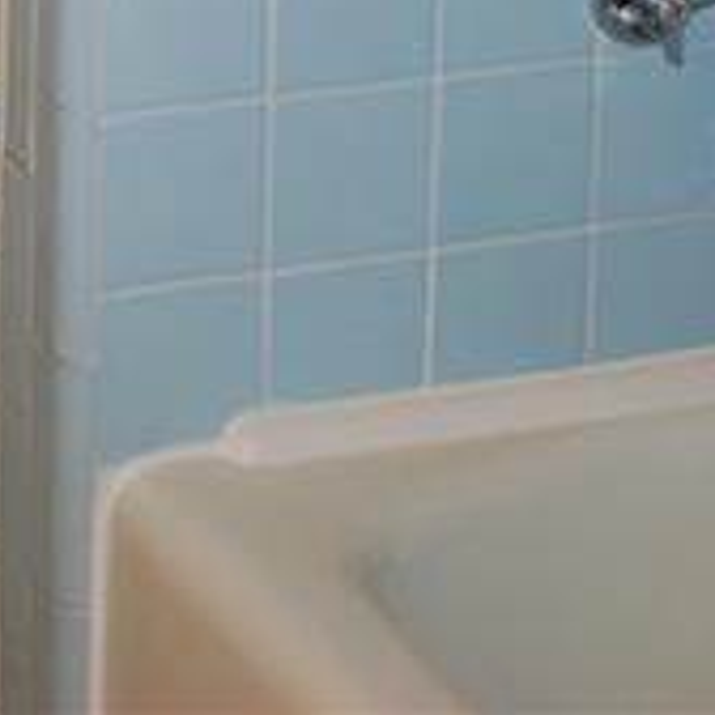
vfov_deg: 11.2
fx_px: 3272
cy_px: -743
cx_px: -438
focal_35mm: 140
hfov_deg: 11.8
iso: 200
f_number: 4
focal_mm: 18
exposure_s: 1/60
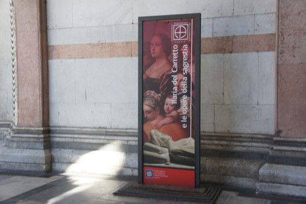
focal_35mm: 46
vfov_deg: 28.9
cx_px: 153
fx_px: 395
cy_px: 102
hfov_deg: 42.4
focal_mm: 31
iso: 200
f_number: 6.3
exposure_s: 1/125
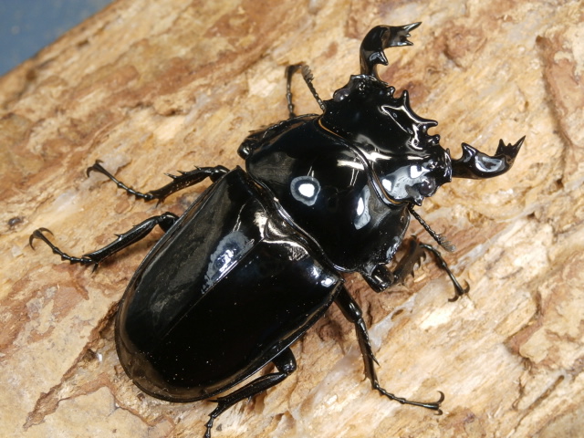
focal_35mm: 67
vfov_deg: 21.9
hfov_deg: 29.0
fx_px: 1130
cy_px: 219
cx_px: 292
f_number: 4.3
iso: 200
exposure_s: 1/60
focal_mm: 11.86
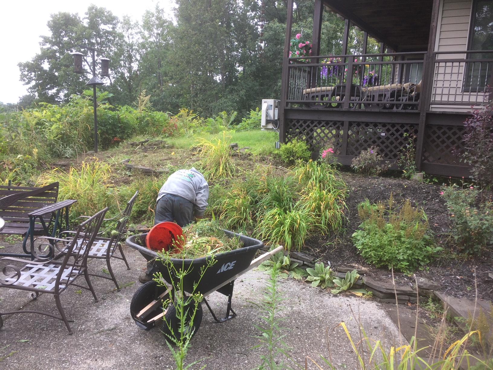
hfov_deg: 61.7
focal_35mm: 29
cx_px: 246
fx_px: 413
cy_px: 185
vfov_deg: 48.2
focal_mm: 4.15
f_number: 2.2
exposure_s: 1/120
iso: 40
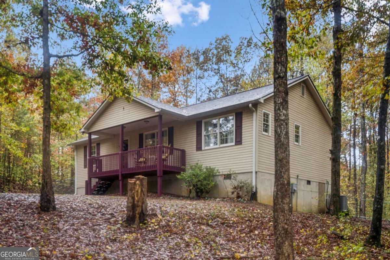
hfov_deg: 55.8
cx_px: 195
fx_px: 368
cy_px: 130
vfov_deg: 38.9
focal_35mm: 34
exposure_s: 1/25
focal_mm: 34
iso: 100
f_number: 5.6
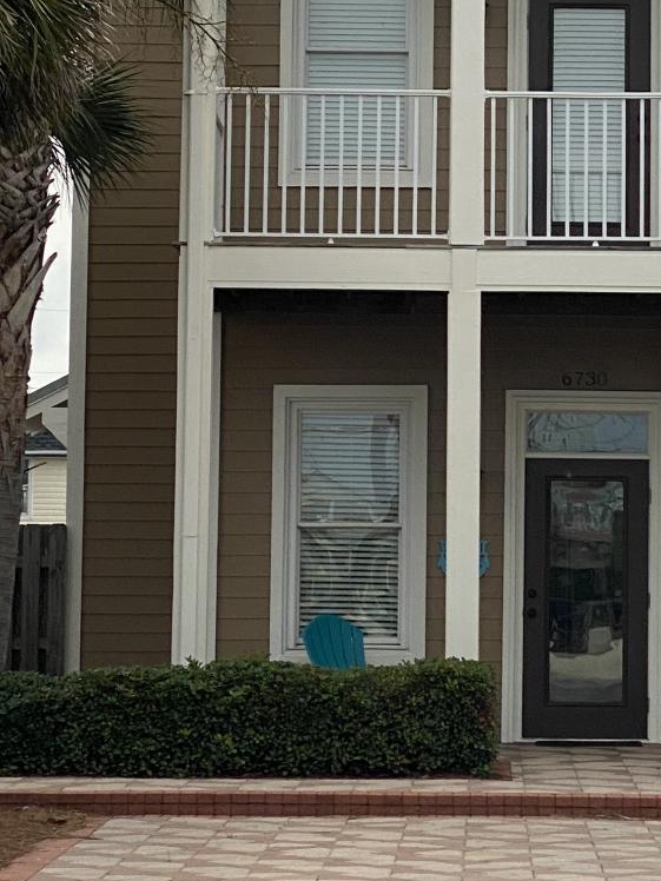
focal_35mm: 139
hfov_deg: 10.6
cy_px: 247
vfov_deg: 14.2
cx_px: 554
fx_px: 3539
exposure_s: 1/1996
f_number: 2
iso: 20
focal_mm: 6
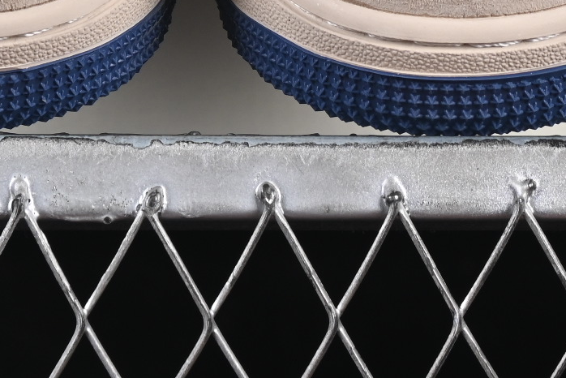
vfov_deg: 4.5
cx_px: 155
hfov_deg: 6.9
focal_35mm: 299
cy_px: -333
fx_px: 4703
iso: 160
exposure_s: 1/60
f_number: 7.1
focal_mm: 50
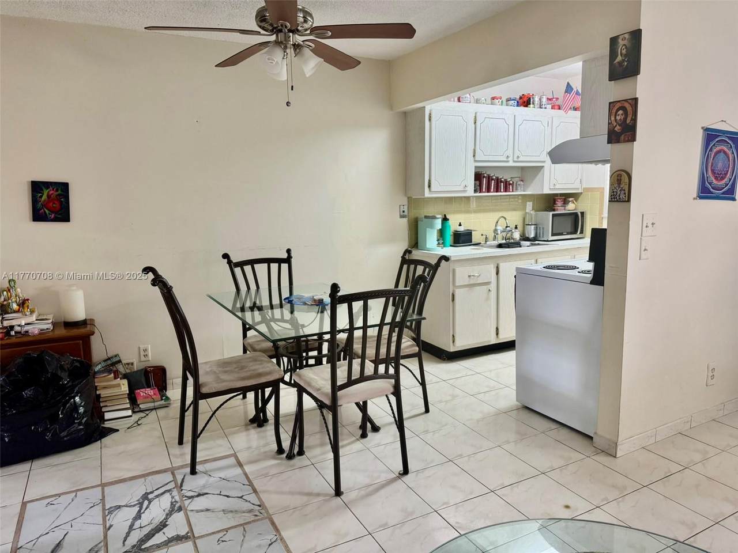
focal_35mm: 24
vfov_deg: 56.8
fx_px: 512
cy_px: 276
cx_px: 369
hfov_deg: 71.6
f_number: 1.78
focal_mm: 6.76
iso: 160
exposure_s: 1/60
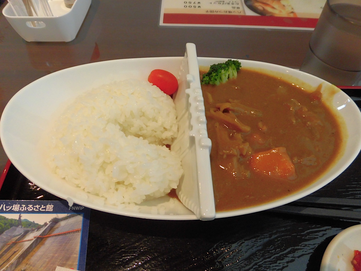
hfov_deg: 71.6
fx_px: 250
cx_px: 180
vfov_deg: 56.8
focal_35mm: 24
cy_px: 136
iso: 200
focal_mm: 4.3
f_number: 3.1
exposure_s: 1/50
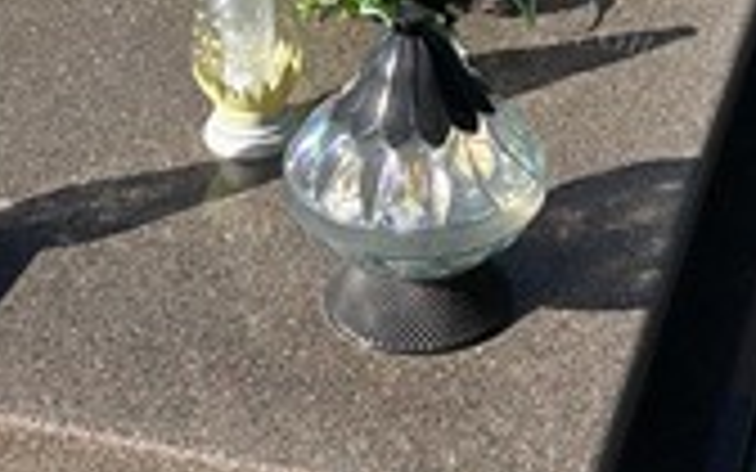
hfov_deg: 21.0
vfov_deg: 13.1
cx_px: 351
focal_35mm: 99
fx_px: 2040
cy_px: 25
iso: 50
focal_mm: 5.7
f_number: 1.5
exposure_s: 1/3077
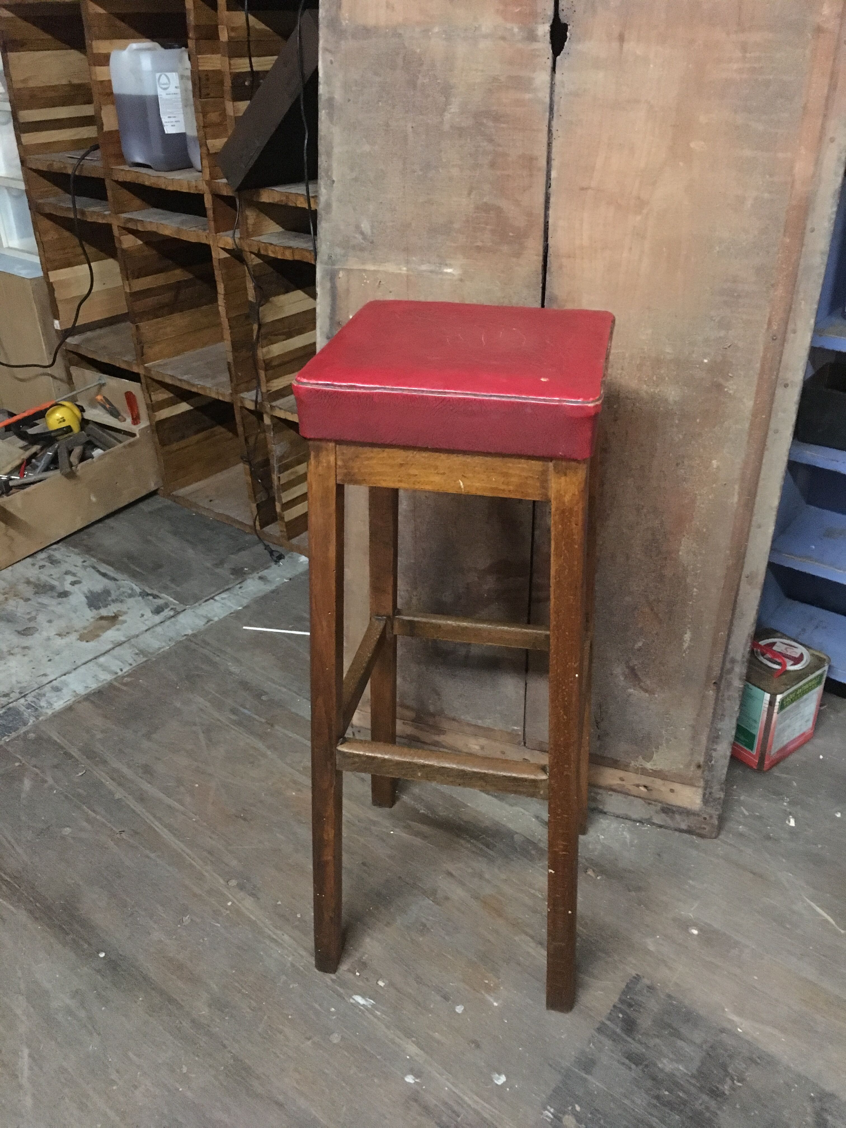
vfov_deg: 61.7
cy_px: 564
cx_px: 423
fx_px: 945
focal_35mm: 29
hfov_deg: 48.2
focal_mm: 4.15
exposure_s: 1/17
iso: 640
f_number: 2.2
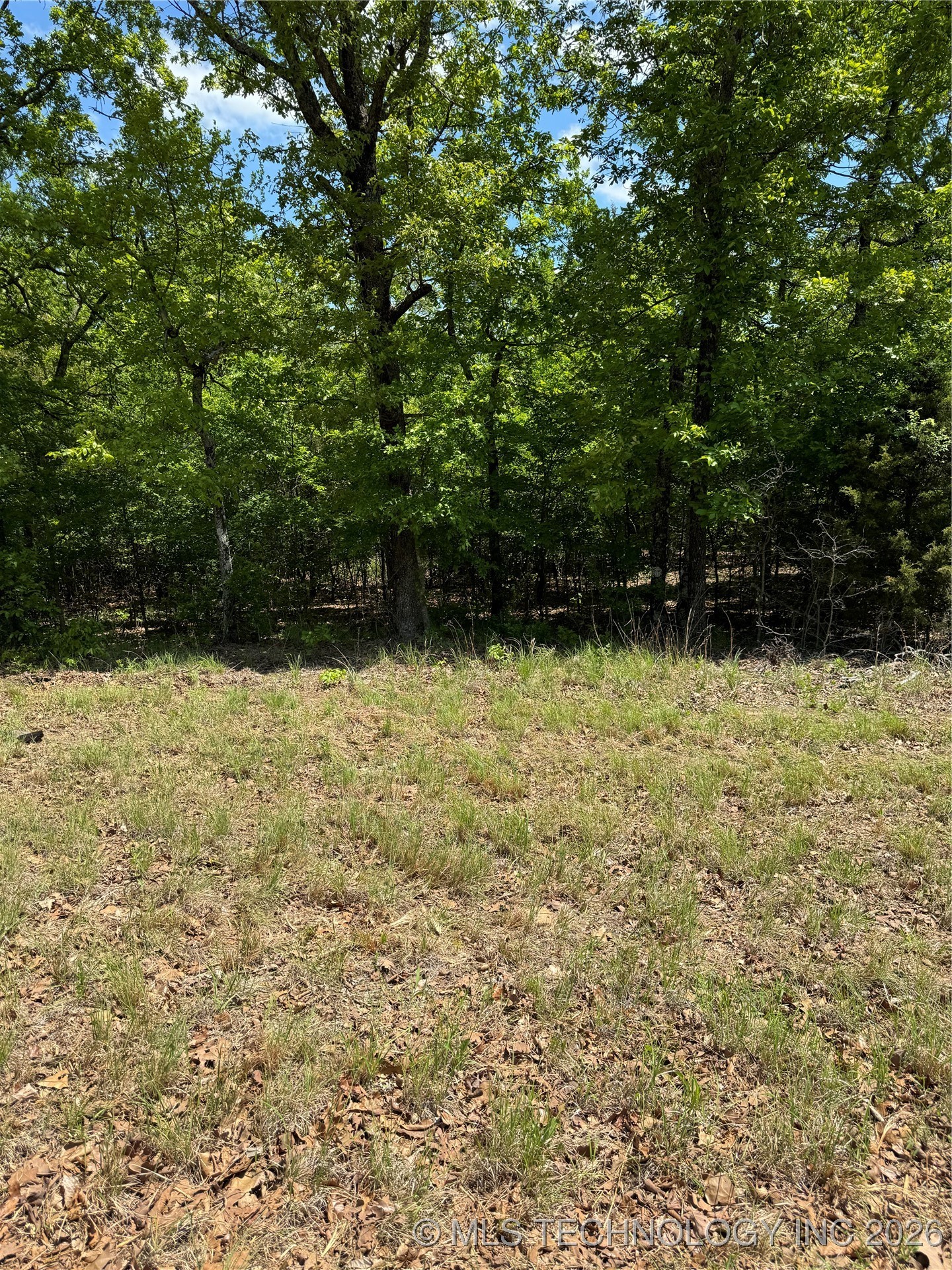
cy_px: 635
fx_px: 880
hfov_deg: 56.8
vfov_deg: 71.6
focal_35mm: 24
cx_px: 476
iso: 80
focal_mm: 6.76
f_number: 1.78
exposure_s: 1/2415
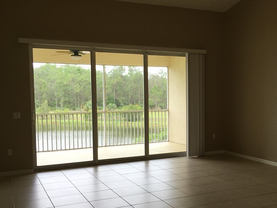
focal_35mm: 43
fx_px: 344
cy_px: 118
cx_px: 176
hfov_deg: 43.4
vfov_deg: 33.5
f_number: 2.2
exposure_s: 1/120
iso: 40
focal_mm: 4.15
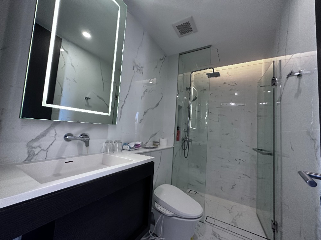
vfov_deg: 85.7
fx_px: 130
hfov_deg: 102.1
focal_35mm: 14
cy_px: 120
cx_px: 160
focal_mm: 2.22
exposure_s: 1/60
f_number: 2.2
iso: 400
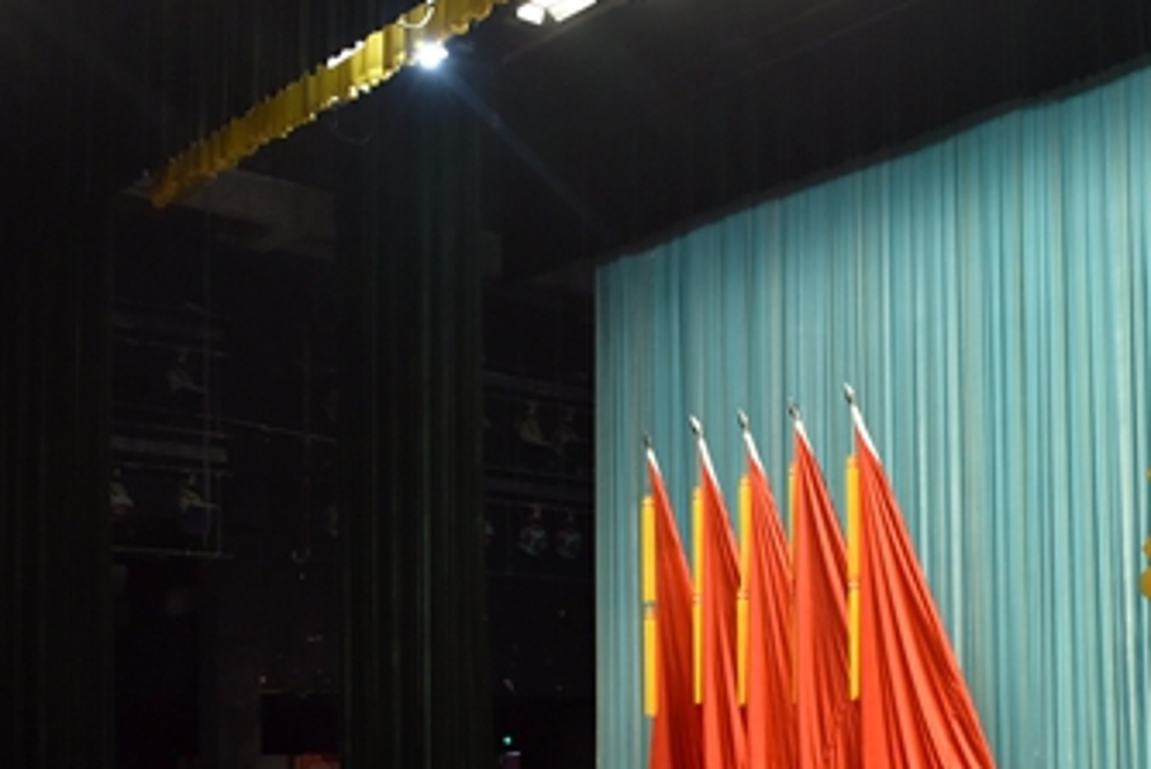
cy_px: 735
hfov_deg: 37.6
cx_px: 899
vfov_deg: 25.4
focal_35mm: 51
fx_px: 1631
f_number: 5
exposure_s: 1/80
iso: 1600
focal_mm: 24
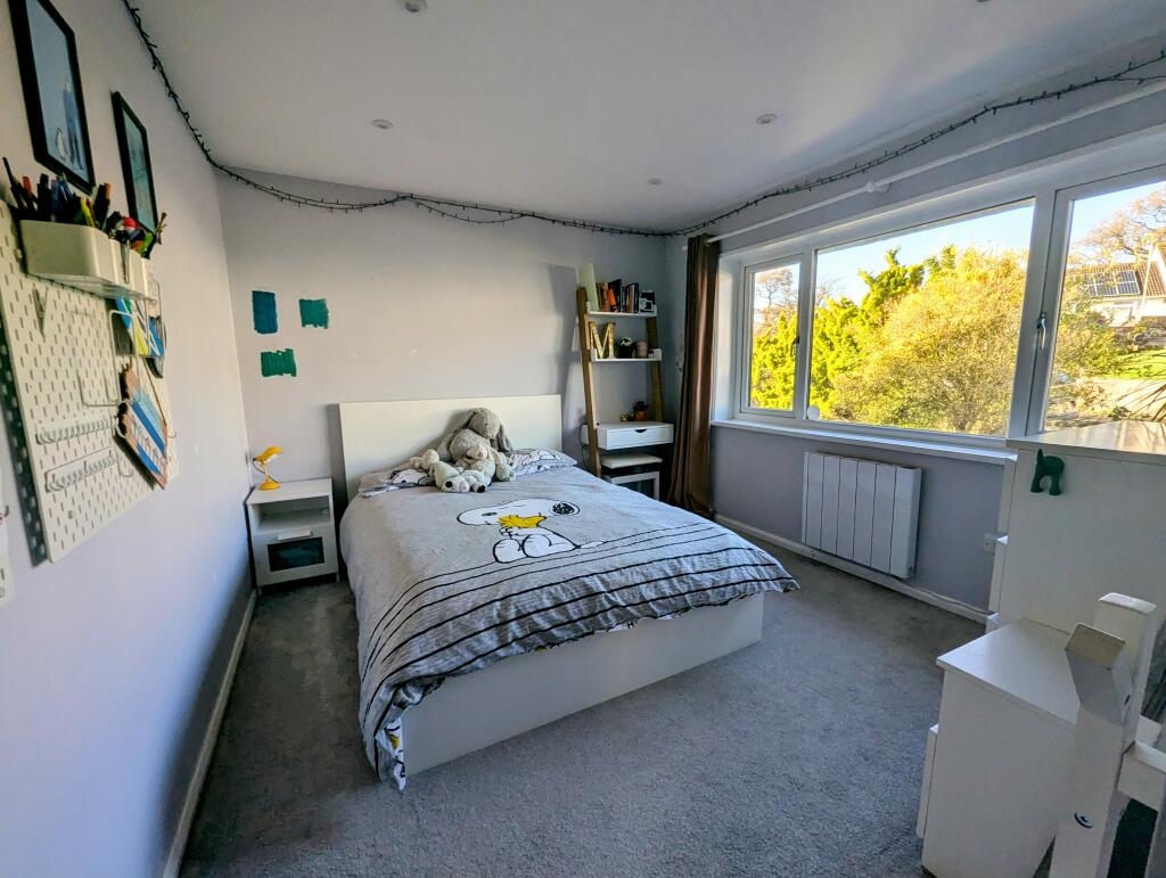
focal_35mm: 13
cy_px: 439
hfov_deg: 106.1
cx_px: 583
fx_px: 439
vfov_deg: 90.1
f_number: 2.2
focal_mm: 1.95
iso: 52
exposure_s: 1/238
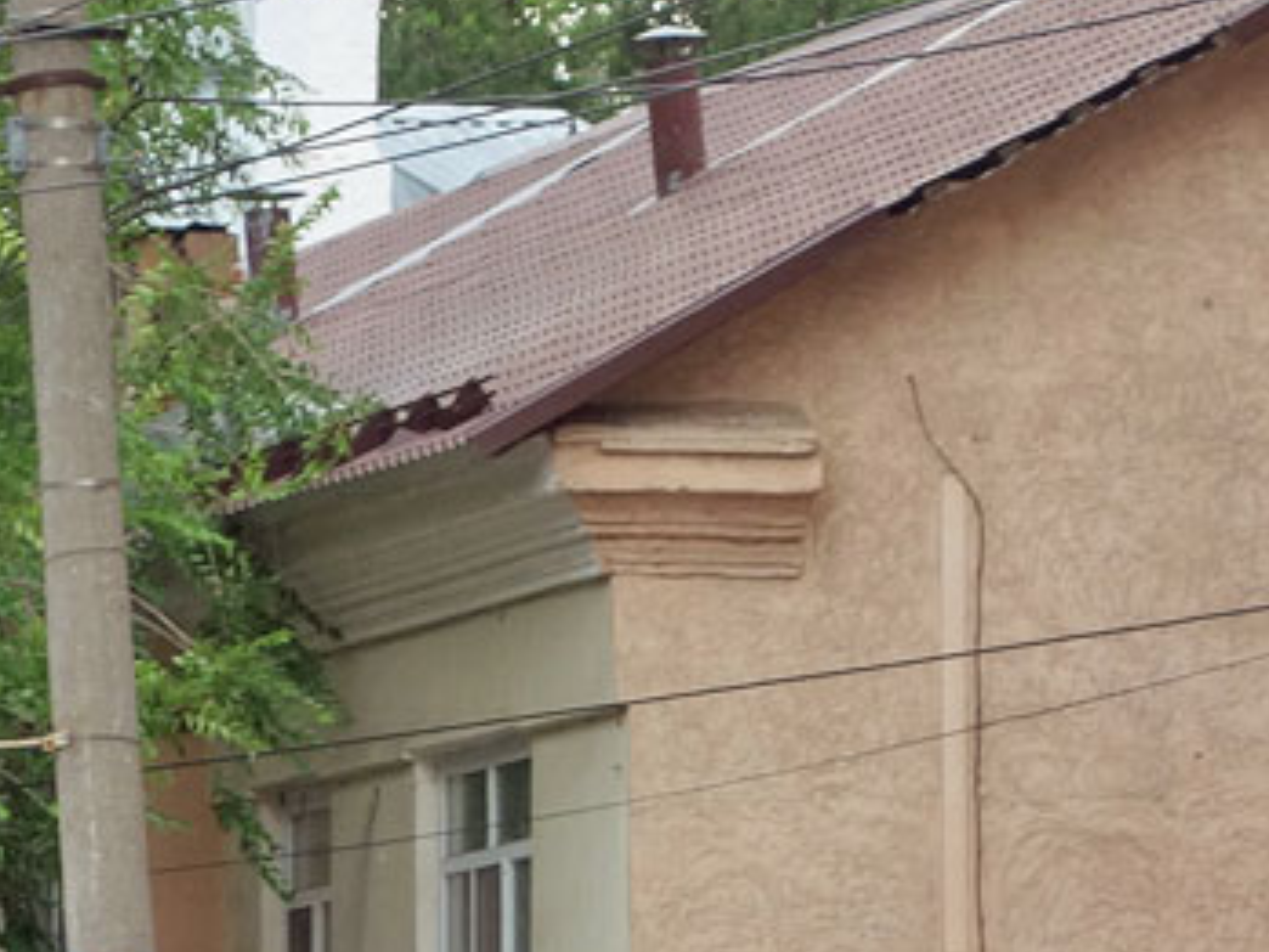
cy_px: 1229
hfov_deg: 5.9
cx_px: -857
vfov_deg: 4.5
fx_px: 12171
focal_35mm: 332
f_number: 5.6
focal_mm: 37.1
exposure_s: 1/100
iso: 125
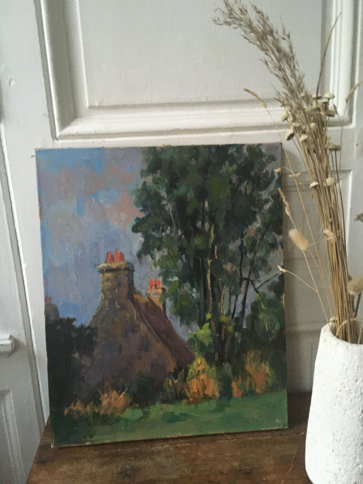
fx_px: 405
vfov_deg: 61.7
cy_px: 242
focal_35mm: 29
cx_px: 182
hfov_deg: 48.2
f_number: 2.2
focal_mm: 4.15
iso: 250
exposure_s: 1/17
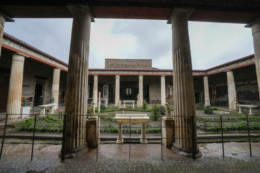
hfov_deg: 112.6
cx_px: 130
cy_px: 86
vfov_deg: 90.0
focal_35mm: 12
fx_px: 87
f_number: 9
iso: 500
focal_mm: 12
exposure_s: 1/100
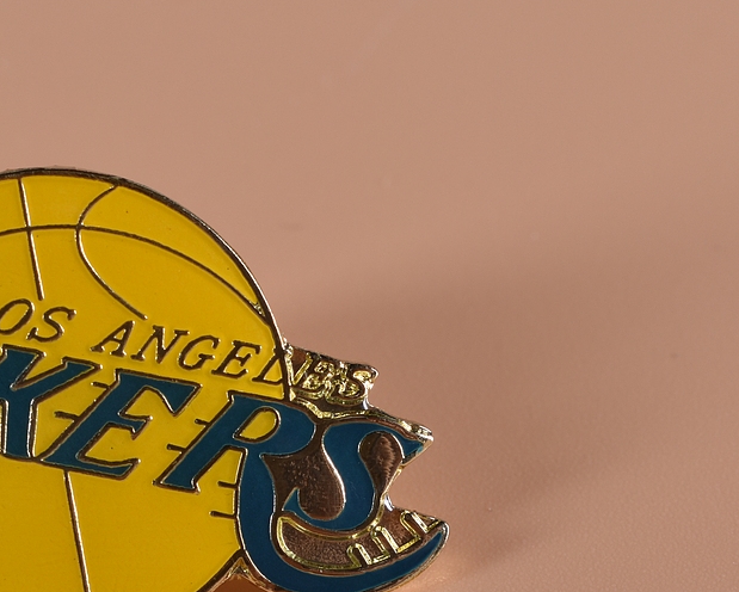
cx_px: 86
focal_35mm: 160
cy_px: 403
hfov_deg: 12.0
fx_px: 3501
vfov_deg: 9.7
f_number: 13
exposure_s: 1/125
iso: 100
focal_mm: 55
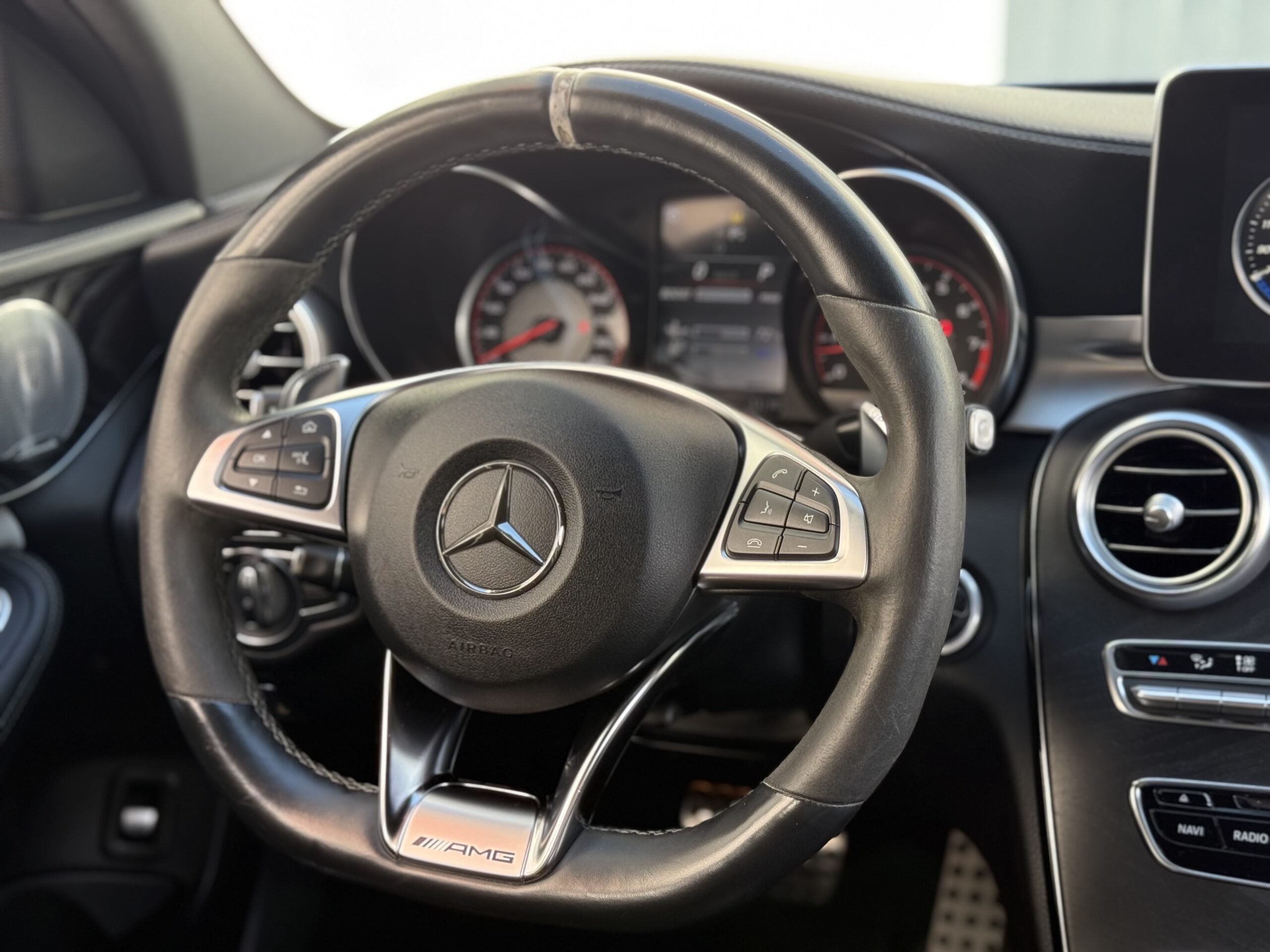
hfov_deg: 39.7
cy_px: 476
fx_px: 1761
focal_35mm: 48
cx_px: 635
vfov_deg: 30.3
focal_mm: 6.76
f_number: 1.78
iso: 125
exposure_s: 1/232
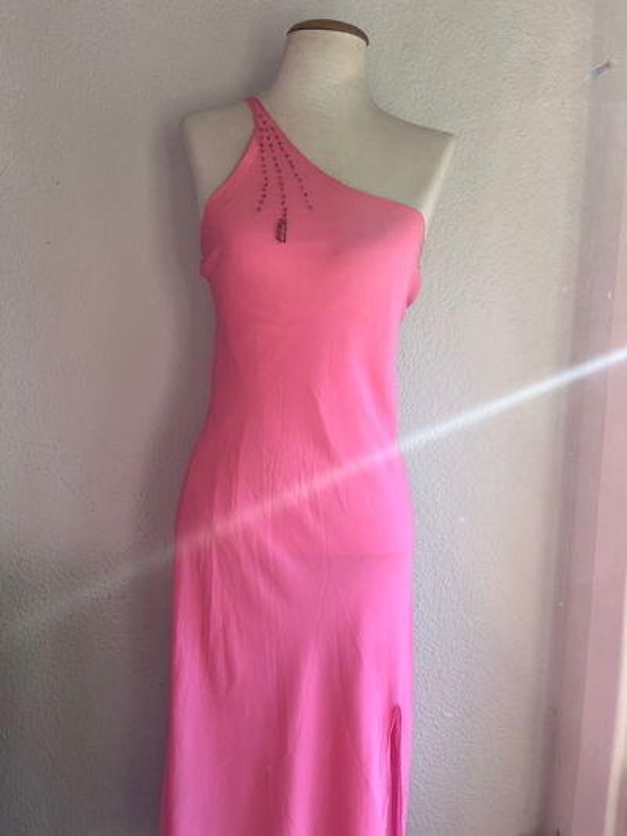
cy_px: 418
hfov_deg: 53.1
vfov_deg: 67.3
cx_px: 314
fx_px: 628
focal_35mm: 26
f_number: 1.6
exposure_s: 1/242
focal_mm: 5.1
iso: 40
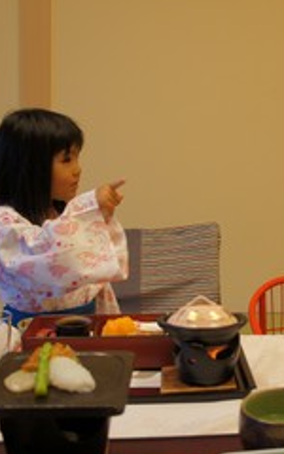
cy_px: 231
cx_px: 292
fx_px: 632
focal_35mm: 51
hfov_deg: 24.1
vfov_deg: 39.6
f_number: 4
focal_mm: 20
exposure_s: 1/30
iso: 250
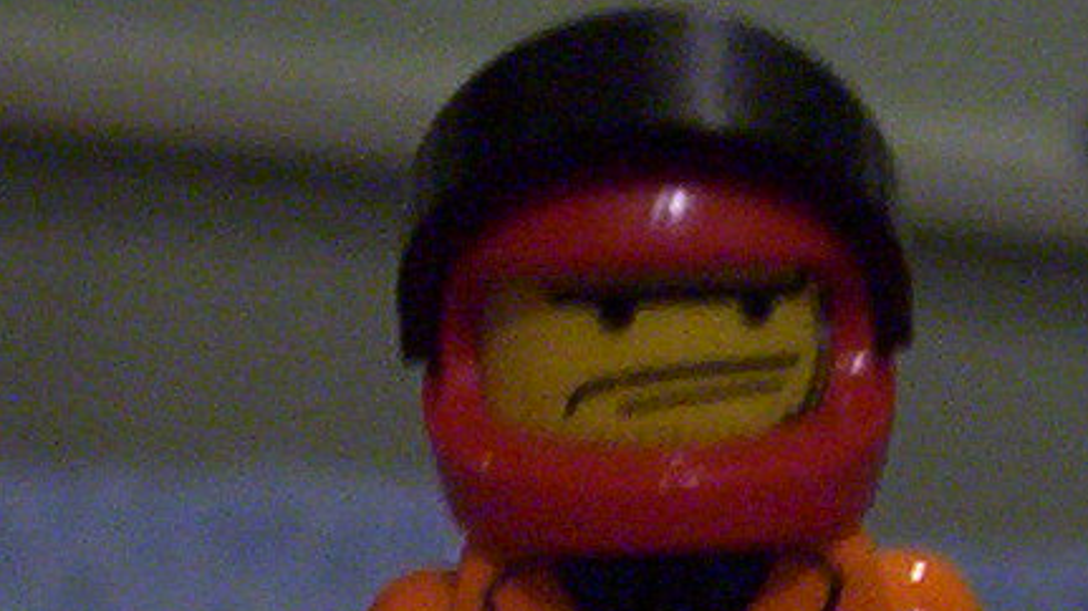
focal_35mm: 178
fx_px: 5133
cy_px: 846
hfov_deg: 12.1
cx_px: 598
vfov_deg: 6.7
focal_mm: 5.77
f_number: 2.73
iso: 200
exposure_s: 1/8
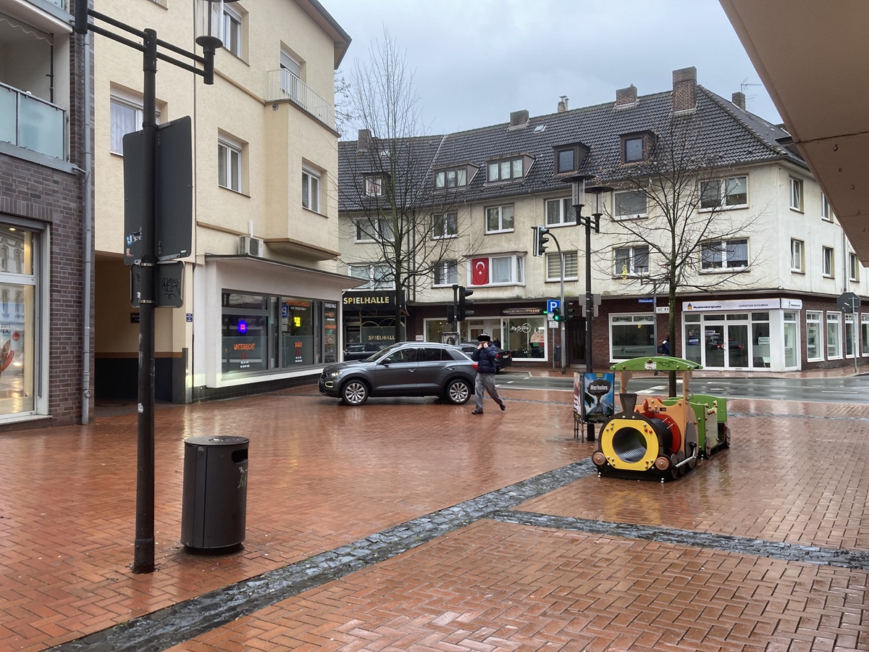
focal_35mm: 28
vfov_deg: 49.7
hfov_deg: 63.4
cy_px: 326
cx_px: 434
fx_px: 703
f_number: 1.8
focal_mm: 3.99
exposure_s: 1/100
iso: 80
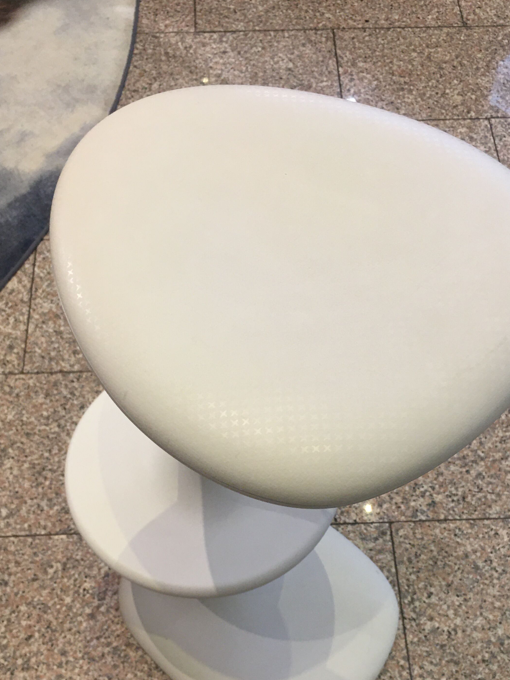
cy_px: 446
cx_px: 259
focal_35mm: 42
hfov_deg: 34.3
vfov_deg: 44.2
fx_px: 825
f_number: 2.2
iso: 50
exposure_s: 1/33
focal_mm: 4.15
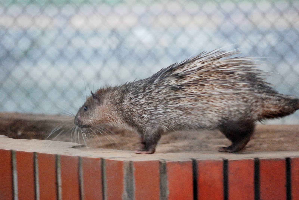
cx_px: 150
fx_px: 1684
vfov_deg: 6.8
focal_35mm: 202
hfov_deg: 10.1
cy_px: 100
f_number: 4.2
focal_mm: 135
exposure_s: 1/160
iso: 1600
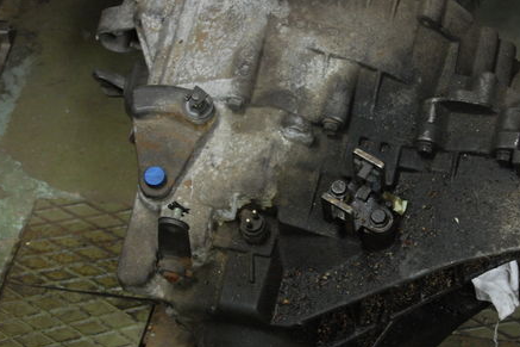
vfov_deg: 11.3
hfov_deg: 16.9
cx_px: 346
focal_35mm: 121
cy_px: 176
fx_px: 1743
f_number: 5.6
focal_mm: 55
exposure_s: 1/10
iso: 800
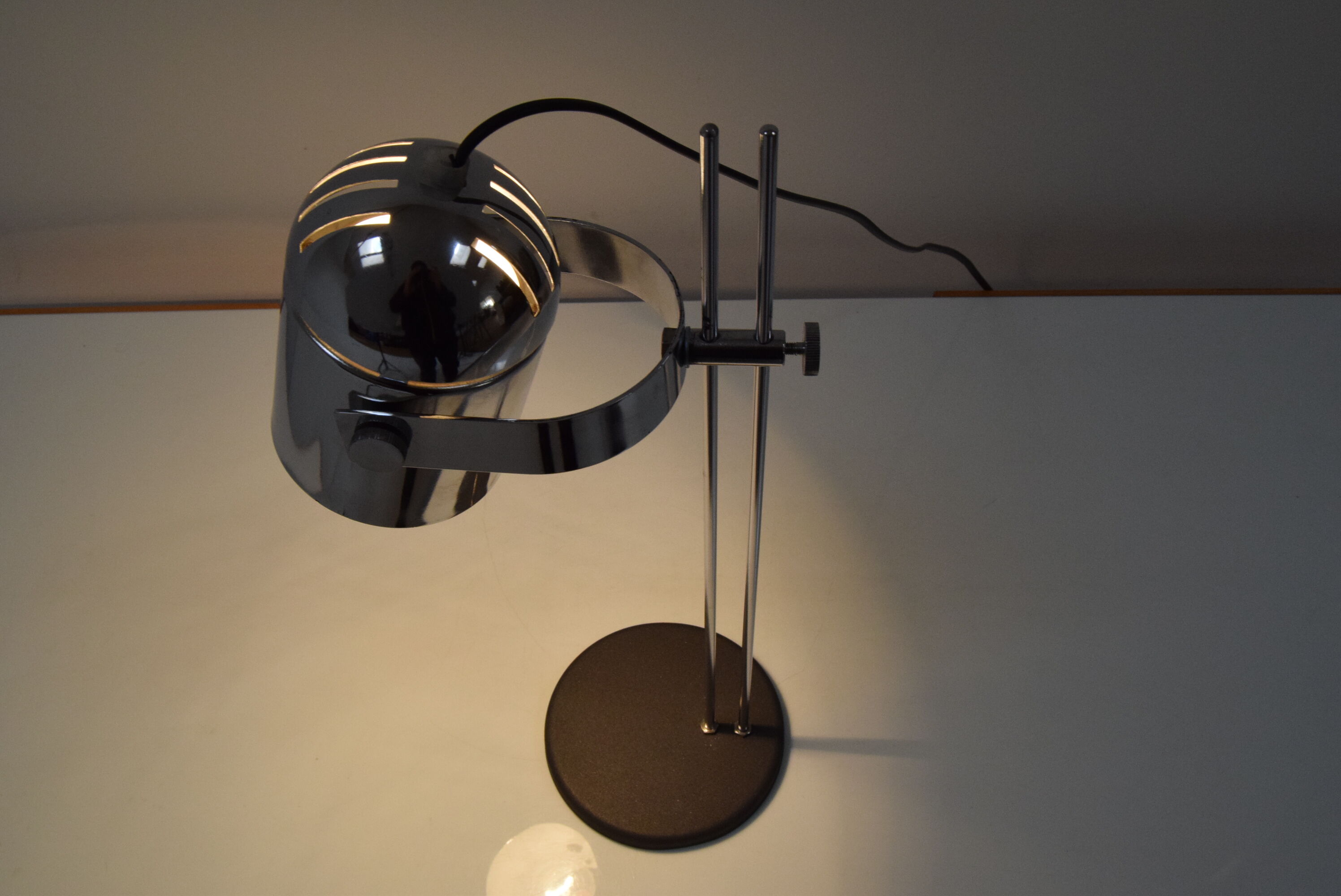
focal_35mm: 34
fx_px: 1286
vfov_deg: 38.4
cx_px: 670
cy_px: 448
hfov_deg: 55.1
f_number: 11
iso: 1600
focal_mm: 23
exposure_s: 1/100
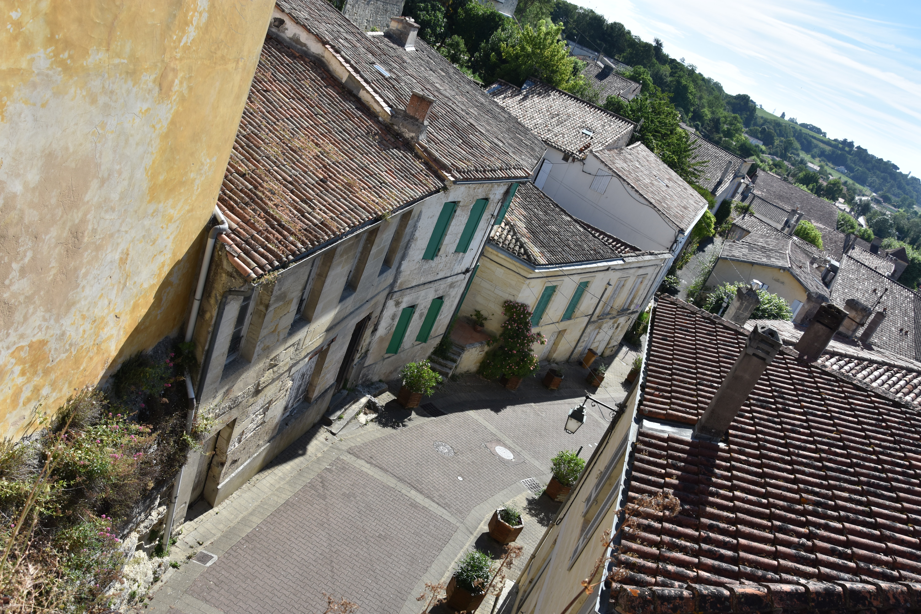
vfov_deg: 47.9
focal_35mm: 27
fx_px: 691
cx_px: 460
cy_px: 307
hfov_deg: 67.4
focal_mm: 18
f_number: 8
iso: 180
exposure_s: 1/500
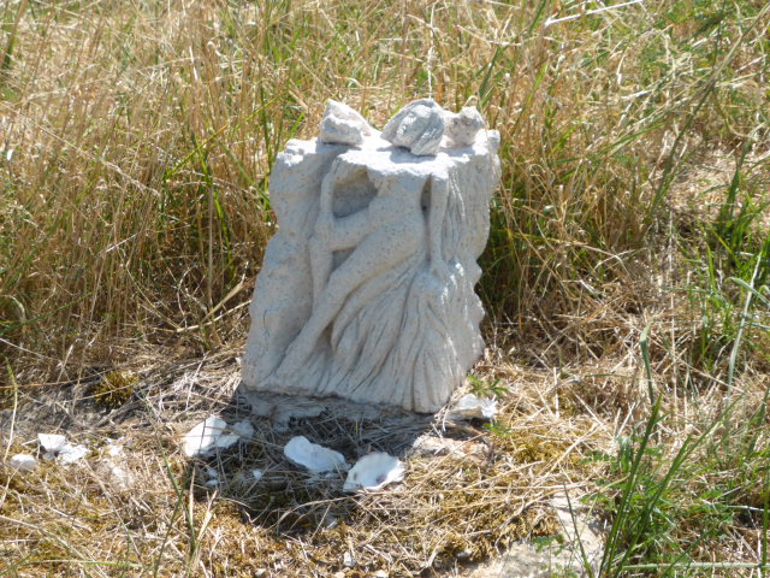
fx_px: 3159
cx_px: 385
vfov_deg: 10.4
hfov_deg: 13.9
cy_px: 289
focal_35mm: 142
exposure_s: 1/320
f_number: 5.4
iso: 100
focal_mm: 23.1
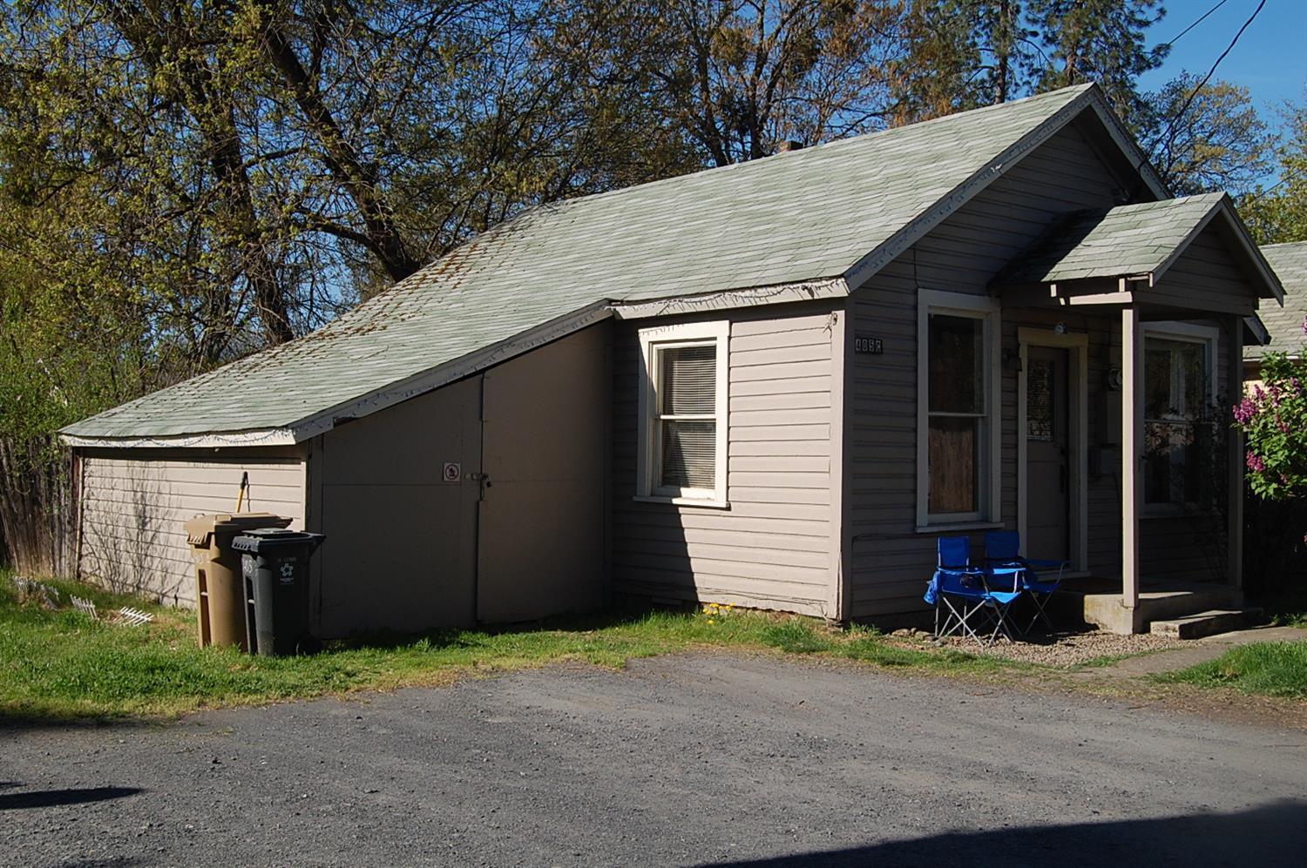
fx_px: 1415
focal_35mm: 39
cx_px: 654
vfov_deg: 34.1
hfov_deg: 49.6
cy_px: 434
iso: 200
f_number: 10
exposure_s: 1/250
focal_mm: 26
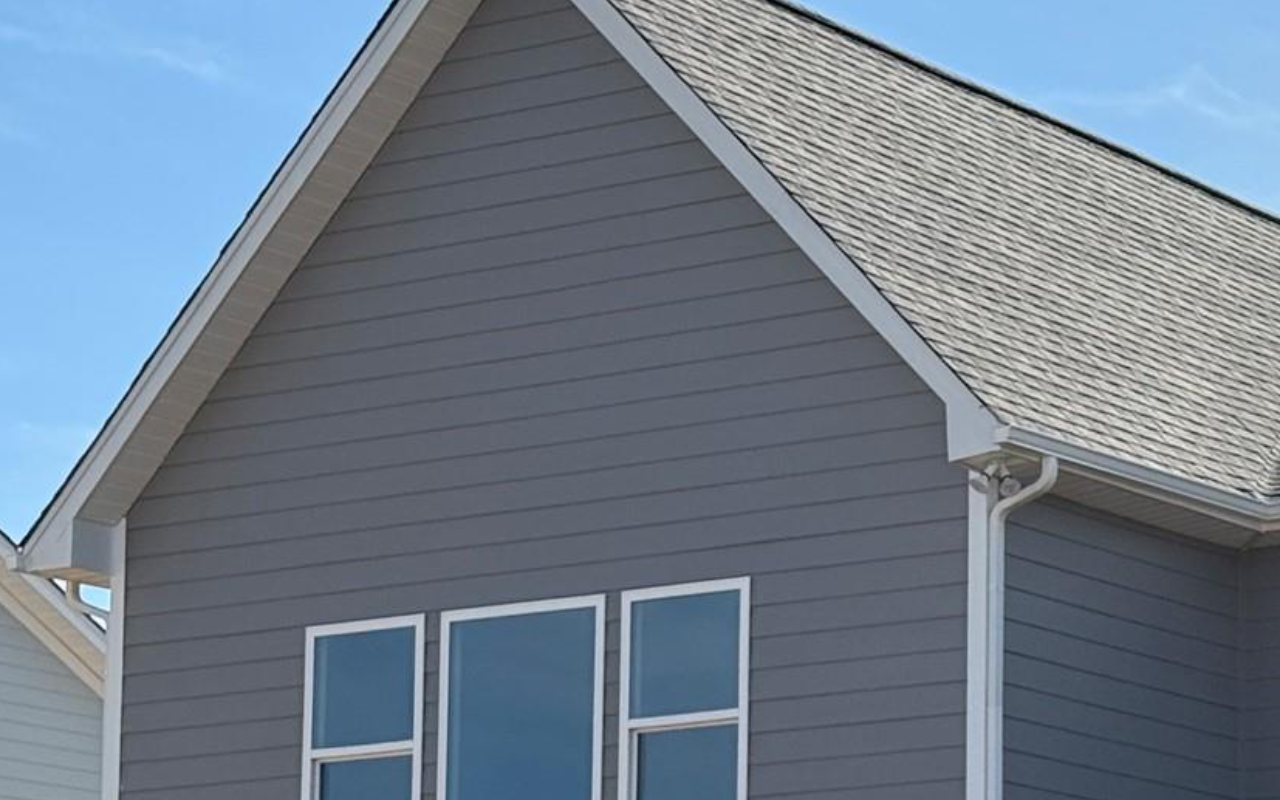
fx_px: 4396
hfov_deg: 16.1
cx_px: 1407
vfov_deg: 10.3
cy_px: 890
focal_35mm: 126
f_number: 1.78
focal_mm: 6.76
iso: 80
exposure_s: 1/7143
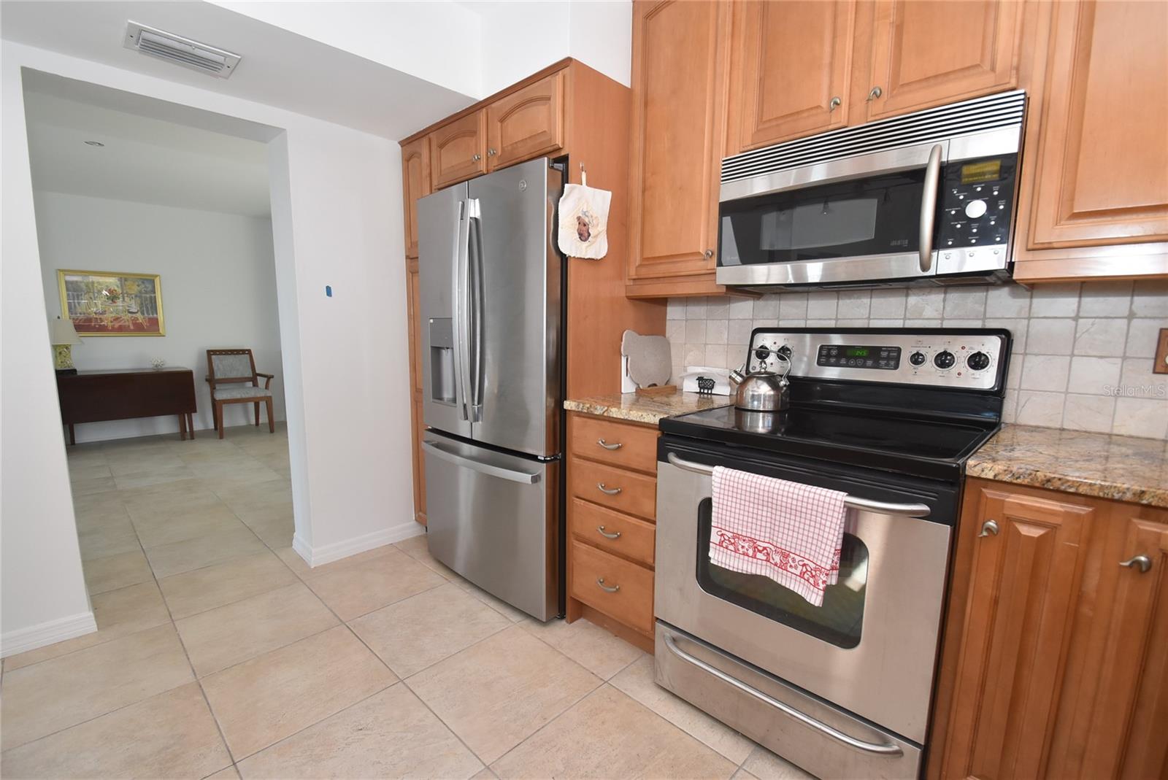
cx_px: 584
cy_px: 390
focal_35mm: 15
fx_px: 487
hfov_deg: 100.4
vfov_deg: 77.4
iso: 800
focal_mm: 10
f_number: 5
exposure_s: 1/100
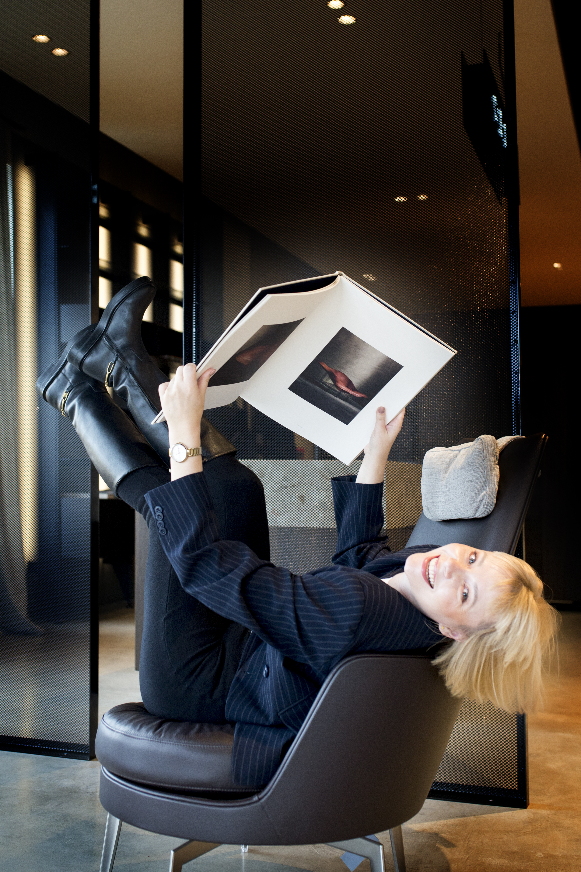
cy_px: 441
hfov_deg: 36.9
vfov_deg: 53.1
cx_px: 296
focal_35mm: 36
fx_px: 871
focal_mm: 35
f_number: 3.2
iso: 500
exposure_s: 1/160
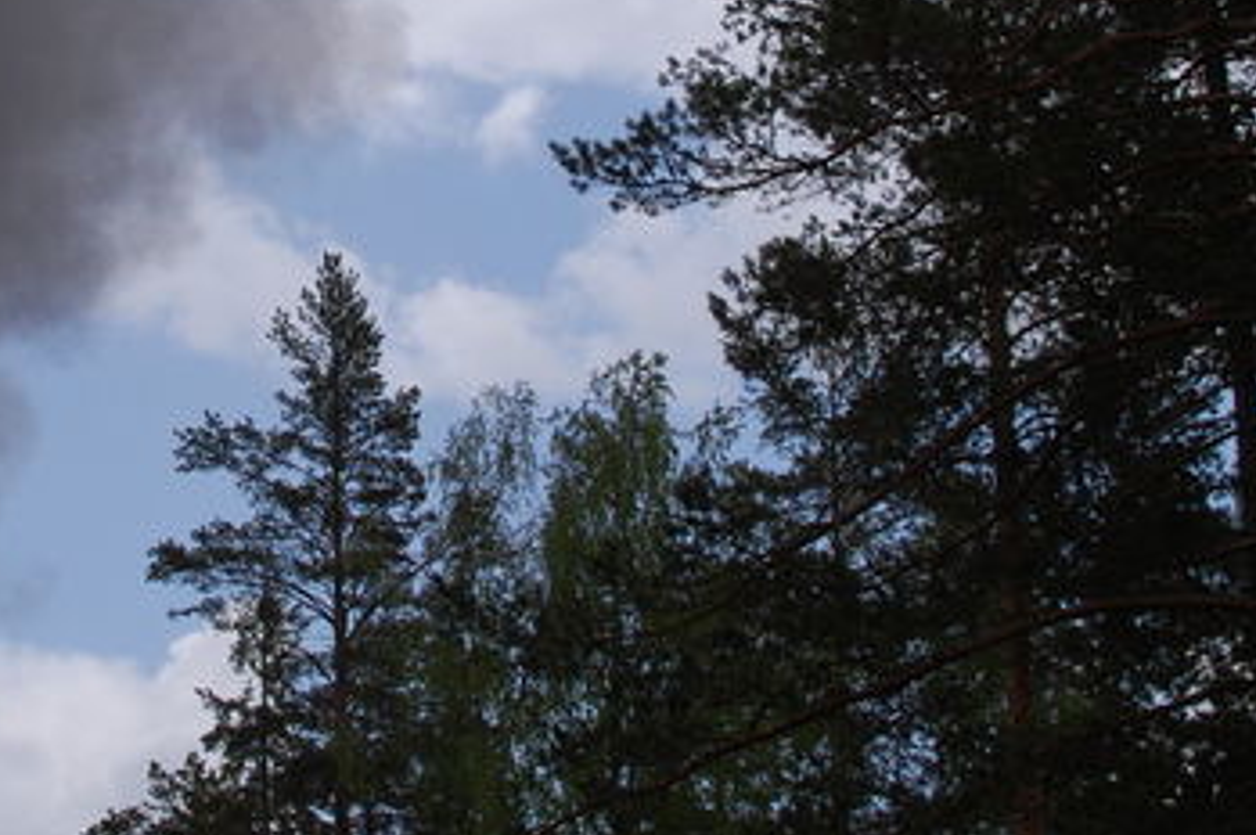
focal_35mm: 120
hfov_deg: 16.9
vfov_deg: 11.3
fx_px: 4188
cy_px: 153
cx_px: 250
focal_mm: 35
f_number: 10
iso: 200
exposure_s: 1/320
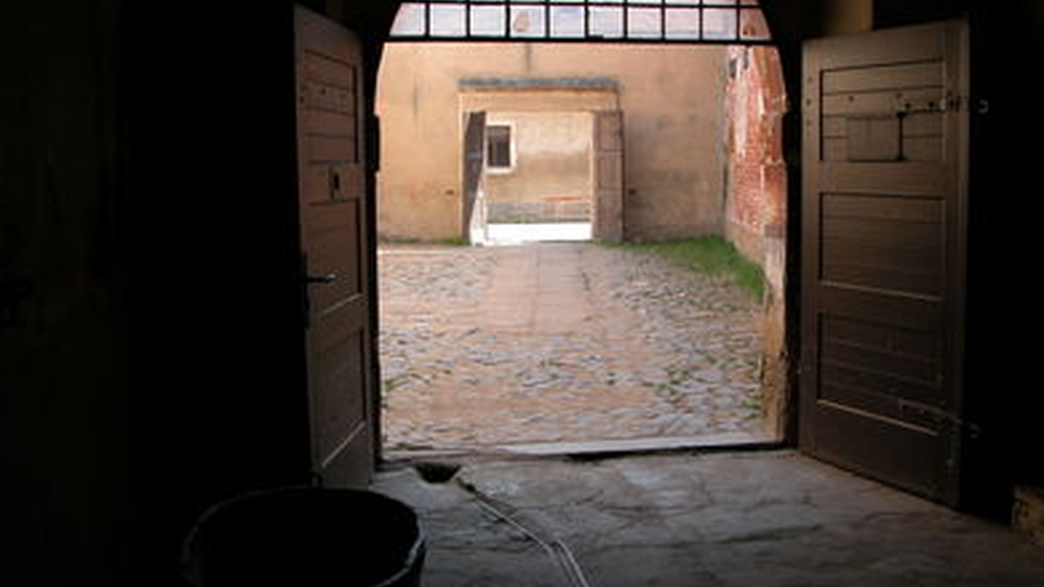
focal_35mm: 39
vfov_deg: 30.4
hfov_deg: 51.6
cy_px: 261
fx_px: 1080
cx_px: 518
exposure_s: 1/127
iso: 100
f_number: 4
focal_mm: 8.9
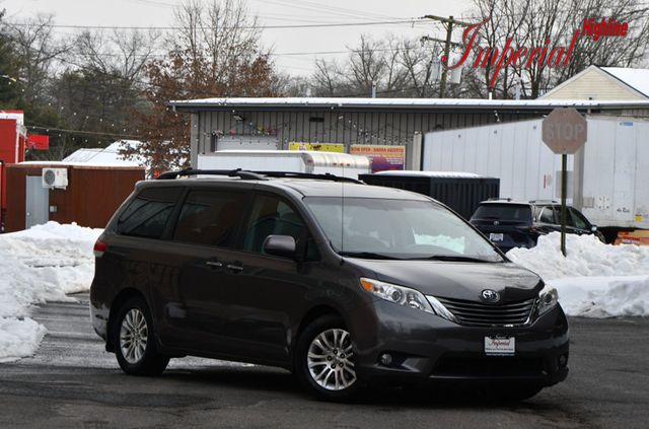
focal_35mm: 138
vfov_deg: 9.9
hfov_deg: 14.9
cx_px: 324
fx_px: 2481
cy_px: 214
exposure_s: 1/250
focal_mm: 92
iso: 160
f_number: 8
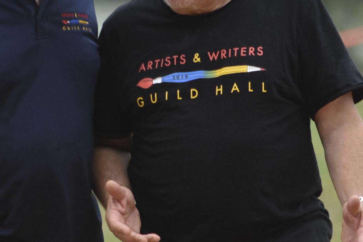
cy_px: 71
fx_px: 8248
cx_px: 142
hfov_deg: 2.5
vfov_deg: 1.7
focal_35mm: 818
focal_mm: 260
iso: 1400
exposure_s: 1/1000
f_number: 5.6
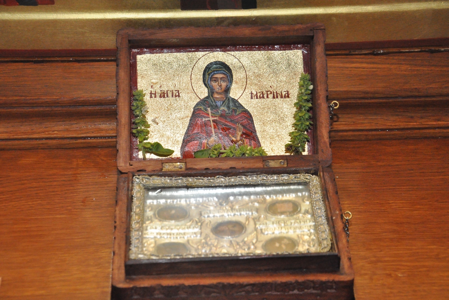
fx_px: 973
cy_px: 150
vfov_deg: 17.5
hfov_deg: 26.0
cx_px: 224
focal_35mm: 78
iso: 3200
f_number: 8
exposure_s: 1/60
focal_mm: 52
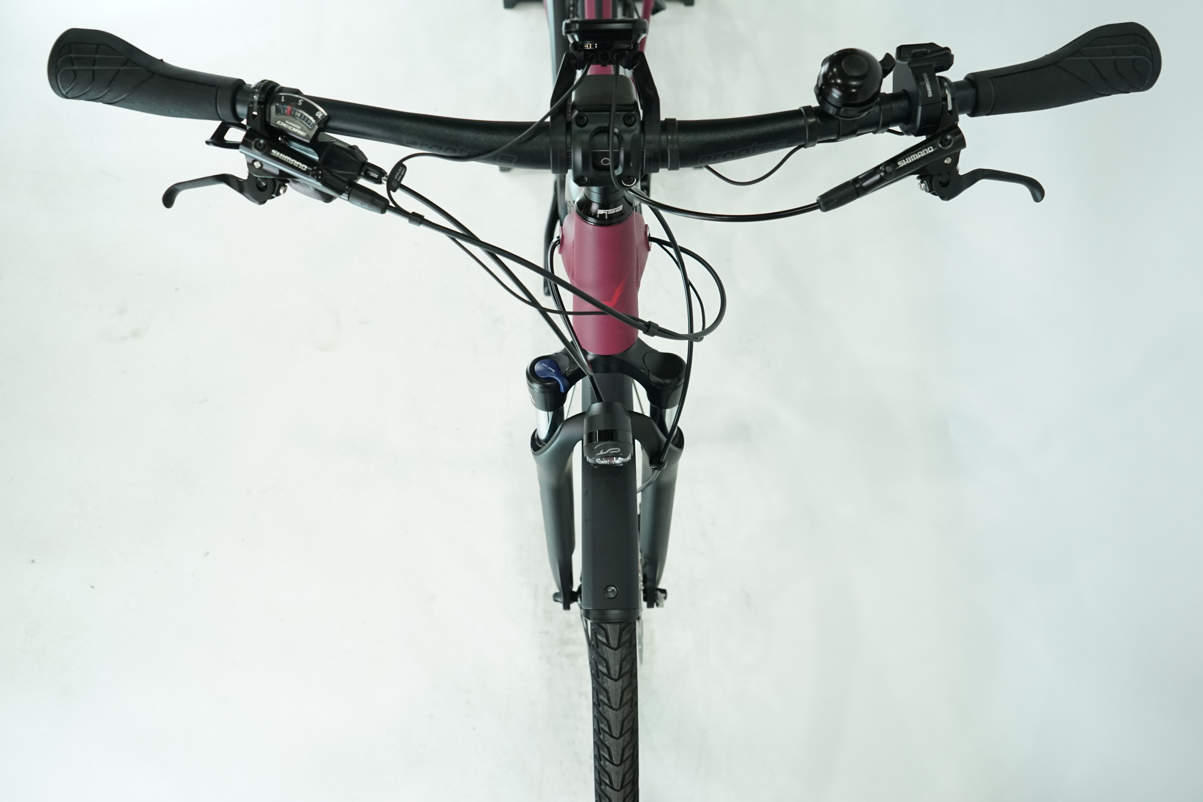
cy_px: 401
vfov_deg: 46.4
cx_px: 602
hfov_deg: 65.5
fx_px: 936
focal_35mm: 28
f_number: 5.6
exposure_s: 1/200
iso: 1600
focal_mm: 28
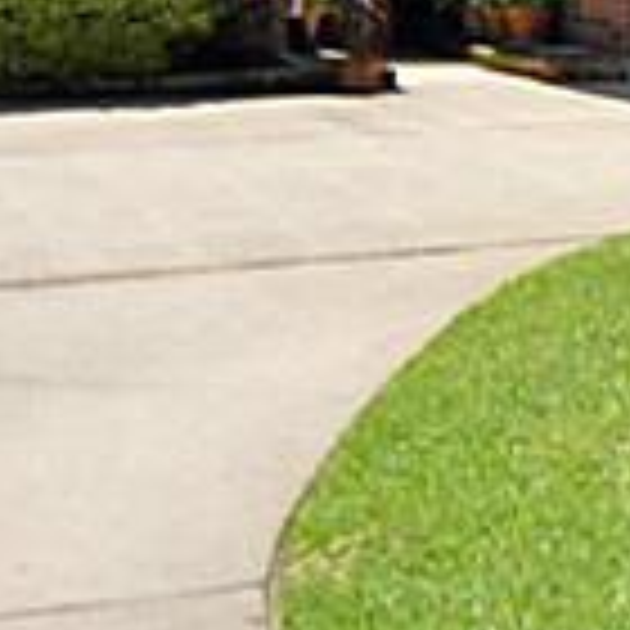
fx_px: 2306
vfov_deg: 14.9
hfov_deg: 14.2
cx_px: 1035
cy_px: -176
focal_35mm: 112
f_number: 6.3
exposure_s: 1/160
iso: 100
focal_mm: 12
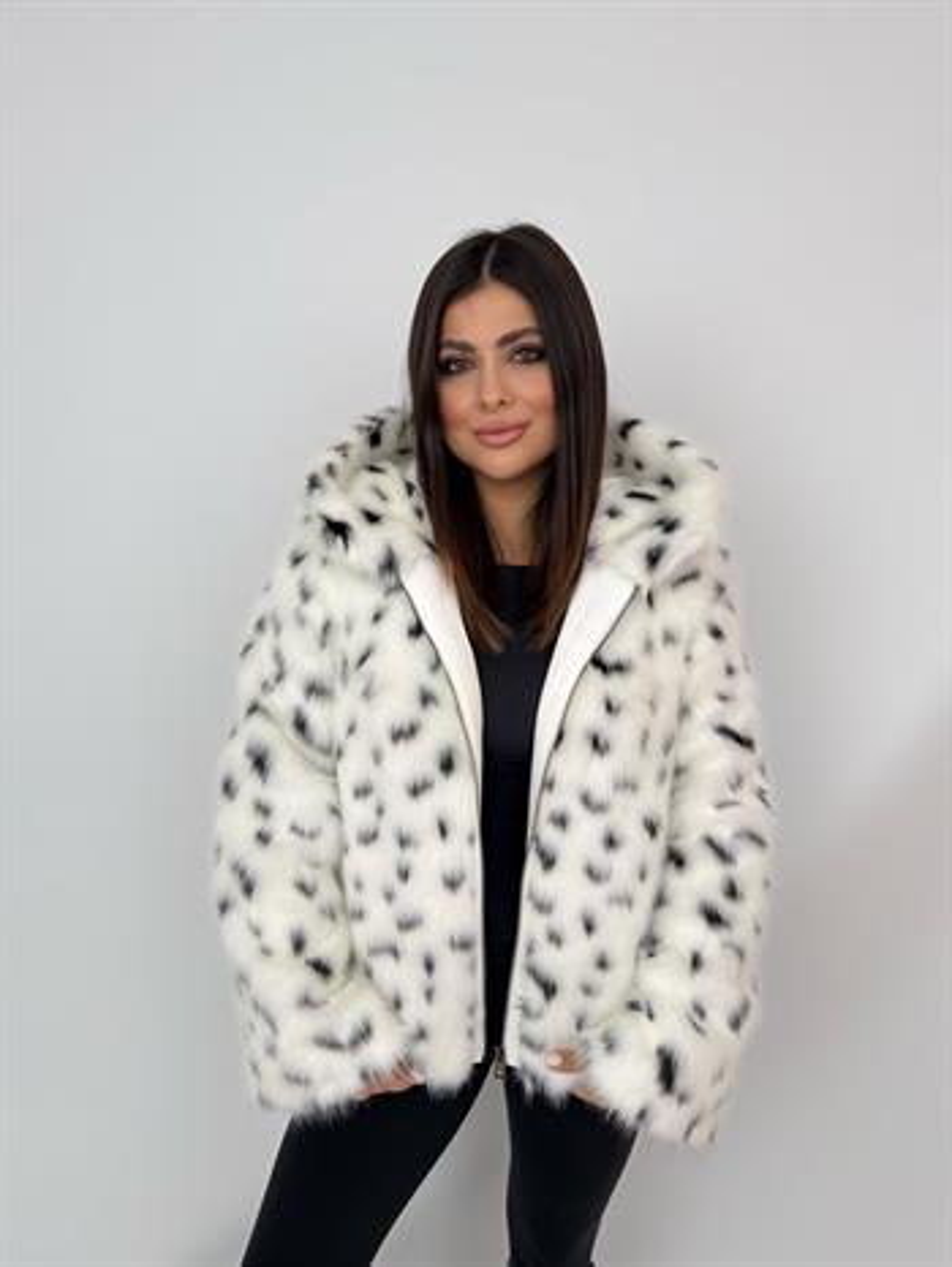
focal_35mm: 24
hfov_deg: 56.9
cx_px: 476
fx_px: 879
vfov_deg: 71.6
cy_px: 634
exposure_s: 1/476
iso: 80
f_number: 1.78
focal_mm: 6.76
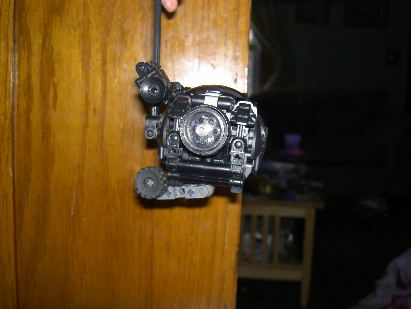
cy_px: 154
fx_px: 463
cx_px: 206
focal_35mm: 39
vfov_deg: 36.8
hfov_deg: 47.9
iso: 100
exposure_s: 1/60
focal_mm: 8
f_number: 2.8
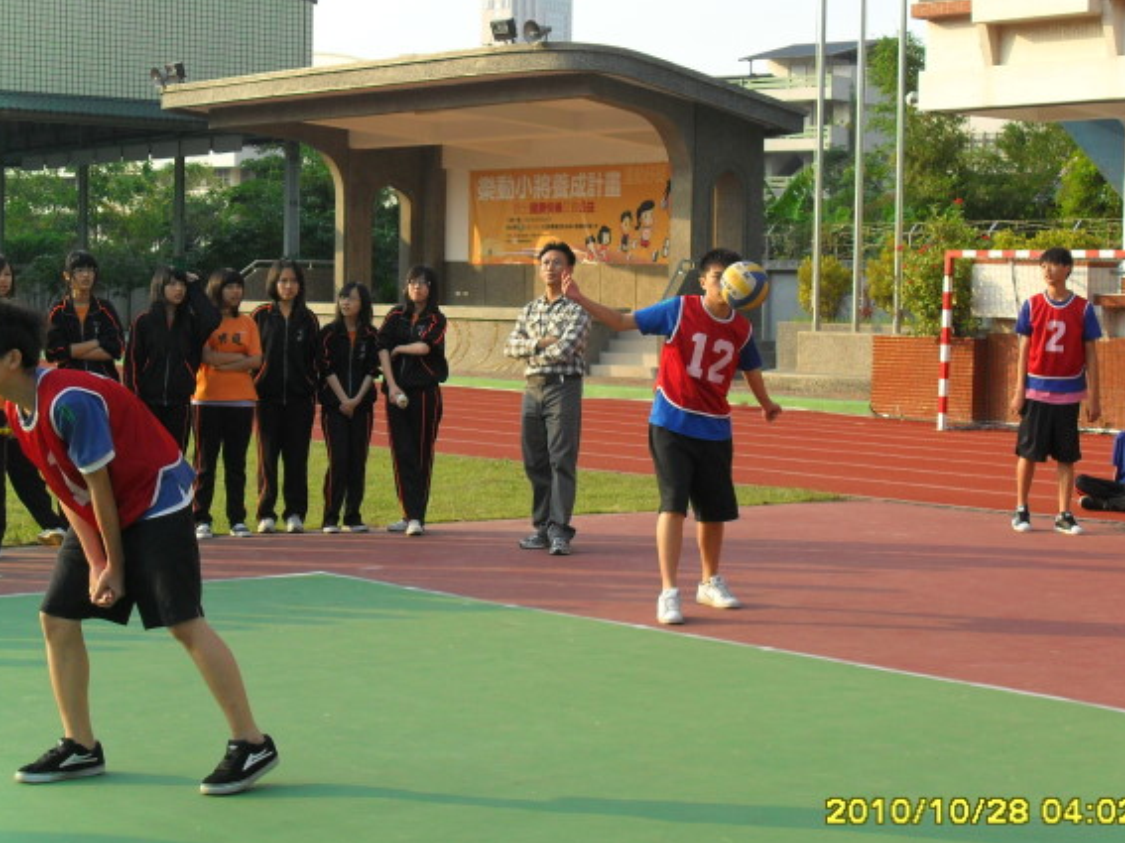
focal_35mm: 79
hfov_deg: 24.7
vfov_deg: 18.7
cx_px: 621
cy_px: 426
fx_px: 2567
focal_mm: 12.3
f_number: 4
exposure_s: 1/350
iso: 100
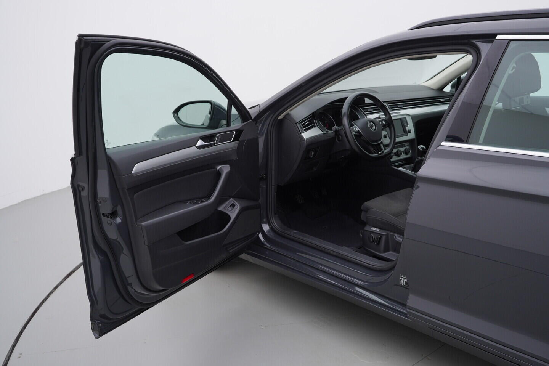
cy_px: 183
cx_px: 274
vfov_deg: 36.9
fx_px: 549
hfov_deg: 53.1
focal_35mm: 36
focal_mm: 24
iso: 125
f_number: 4
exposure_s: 1/80
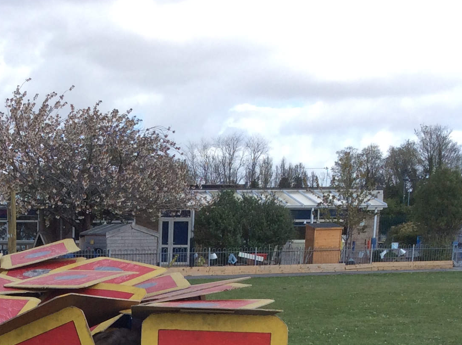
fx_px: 1013
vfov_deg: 18.4
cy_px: 408
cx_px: 52
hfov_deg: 25.0
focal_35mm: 76
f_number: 2.4
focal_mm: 3.3
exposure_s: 1/894
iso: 32
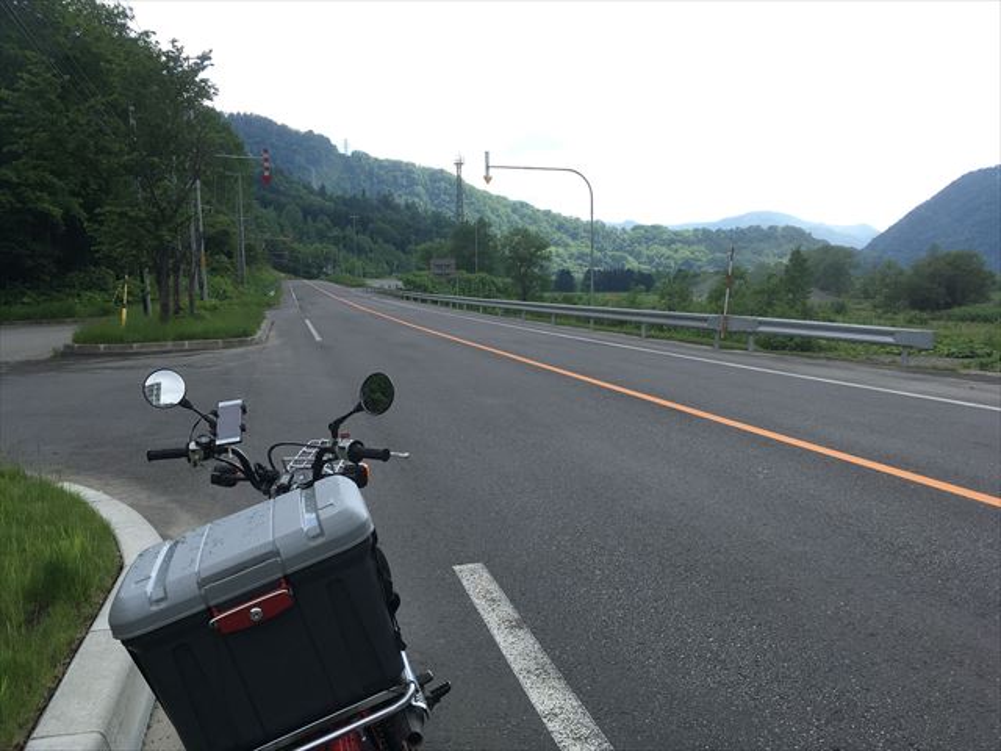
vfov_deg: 48.2
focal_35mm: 29
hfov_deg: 61.7
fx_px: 839
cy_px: 376
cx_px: 500
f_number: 2.2
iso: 25
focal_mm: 4.15
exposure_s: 1/635
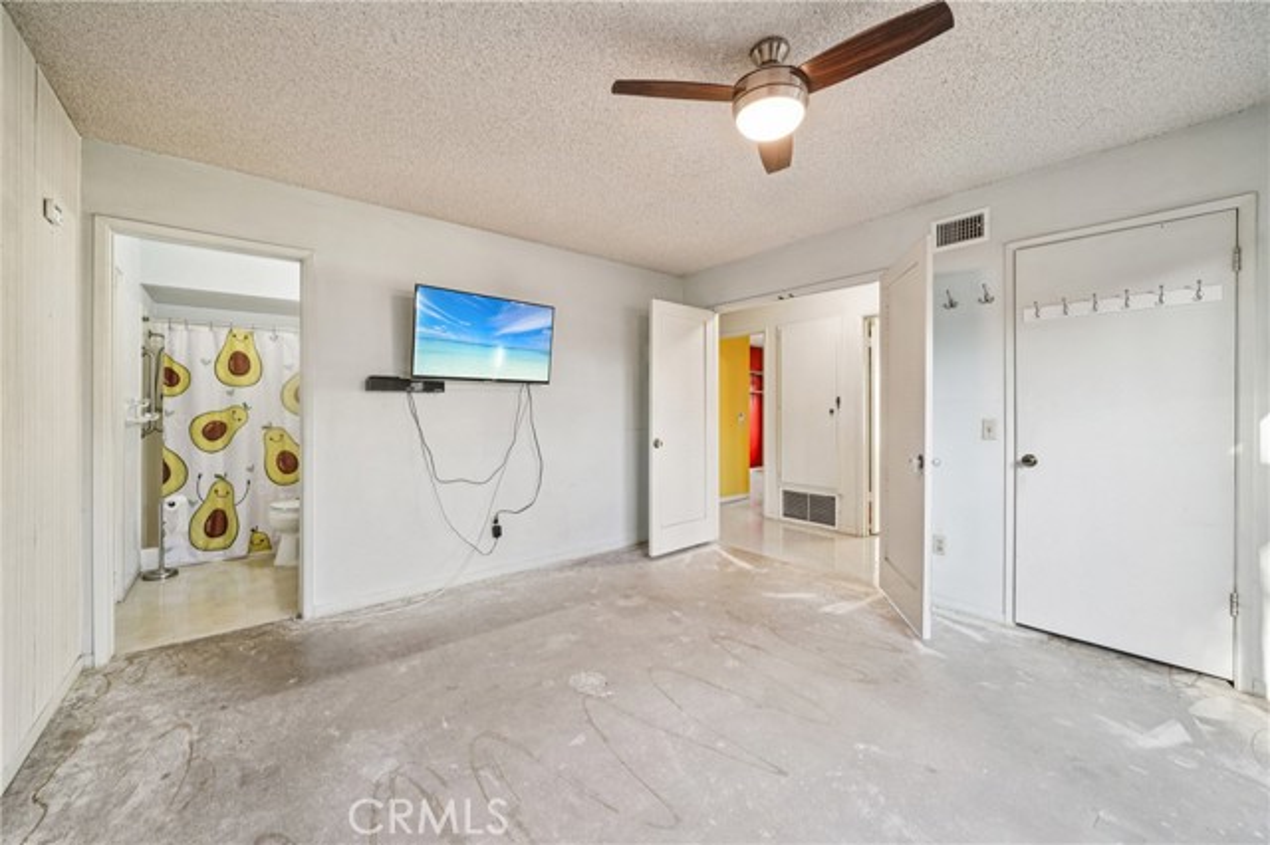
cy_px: 422
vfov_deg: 85.4
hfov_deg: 108.4
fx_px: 458
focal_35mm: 13
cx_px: 635
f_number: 8
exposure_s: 1/15
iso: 400
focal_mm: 13
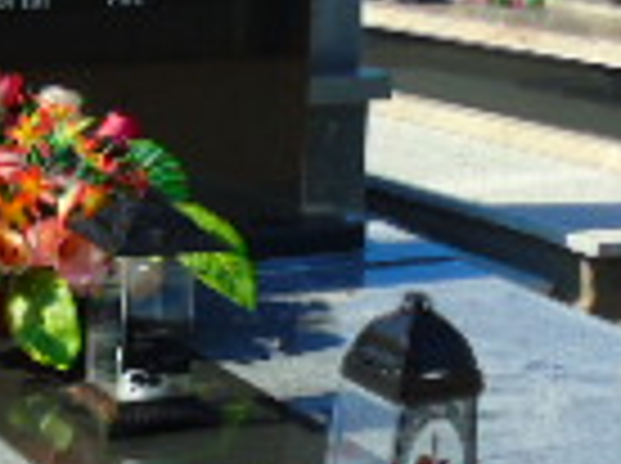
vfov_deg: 12.6
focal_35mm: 116
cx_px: 202
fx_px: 2077
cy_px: 459
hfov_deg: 17.0
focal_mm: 4.4
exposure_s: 1/1000
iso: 80
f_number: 3.4
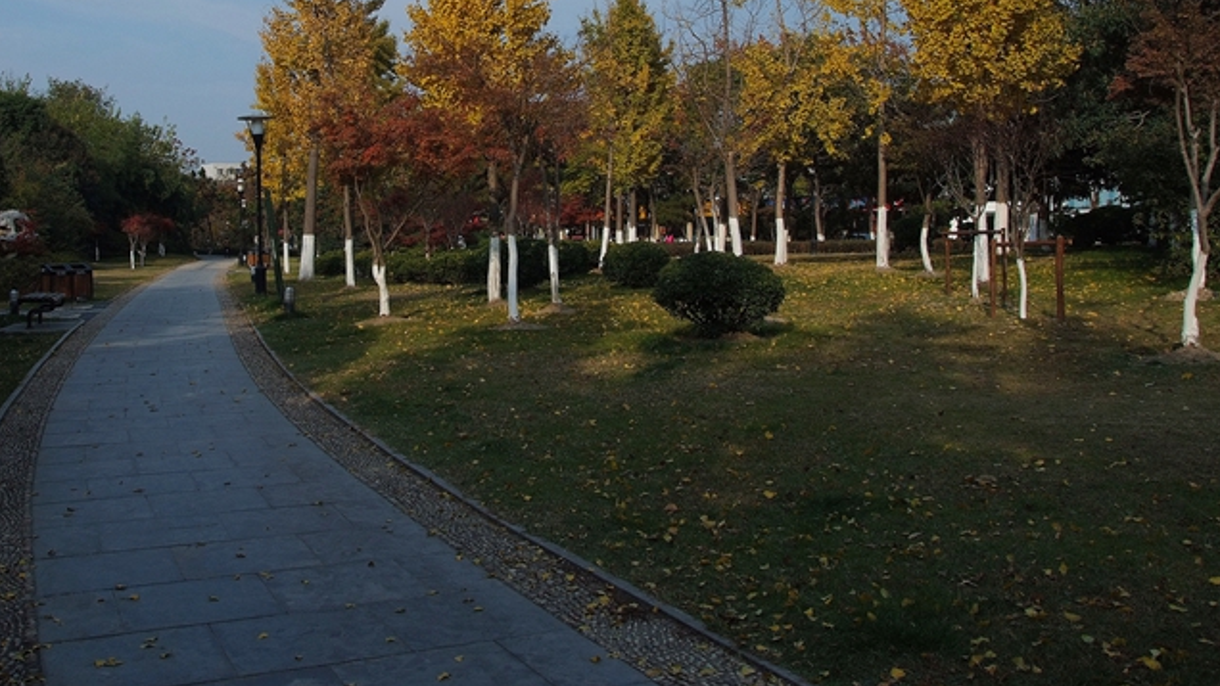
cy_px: 213
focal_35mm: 71
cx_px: 459
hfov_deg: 29.6
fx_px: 2297
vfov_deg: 16.9
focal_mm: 32
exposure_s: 1/350
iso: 200
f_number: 10
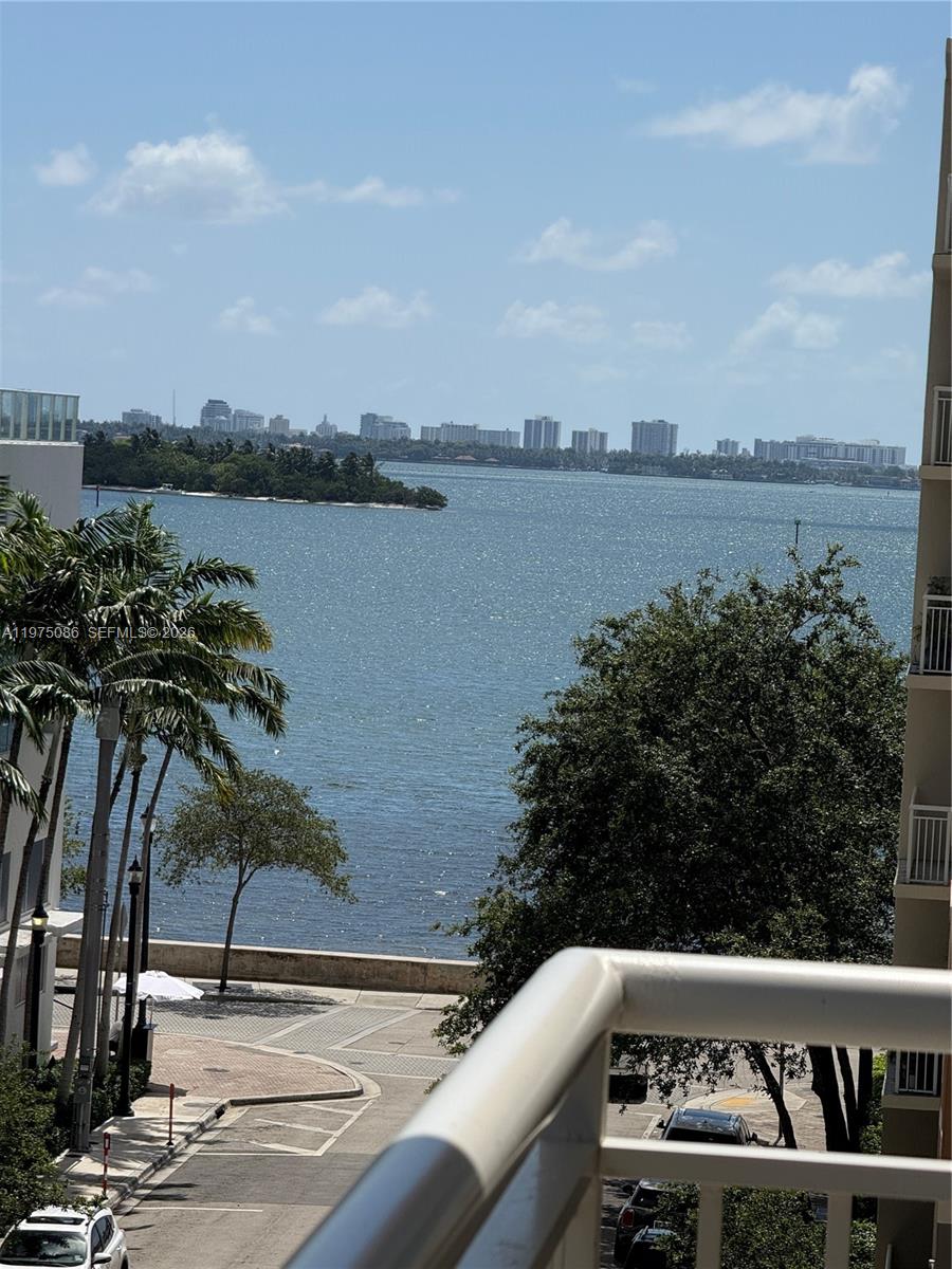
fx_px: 4400
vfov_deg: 16.4
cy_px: 634
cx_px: 476
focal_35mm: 120
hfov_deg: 12.3
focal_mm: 15.66
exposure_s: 1/2525
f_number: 2.8
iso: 50
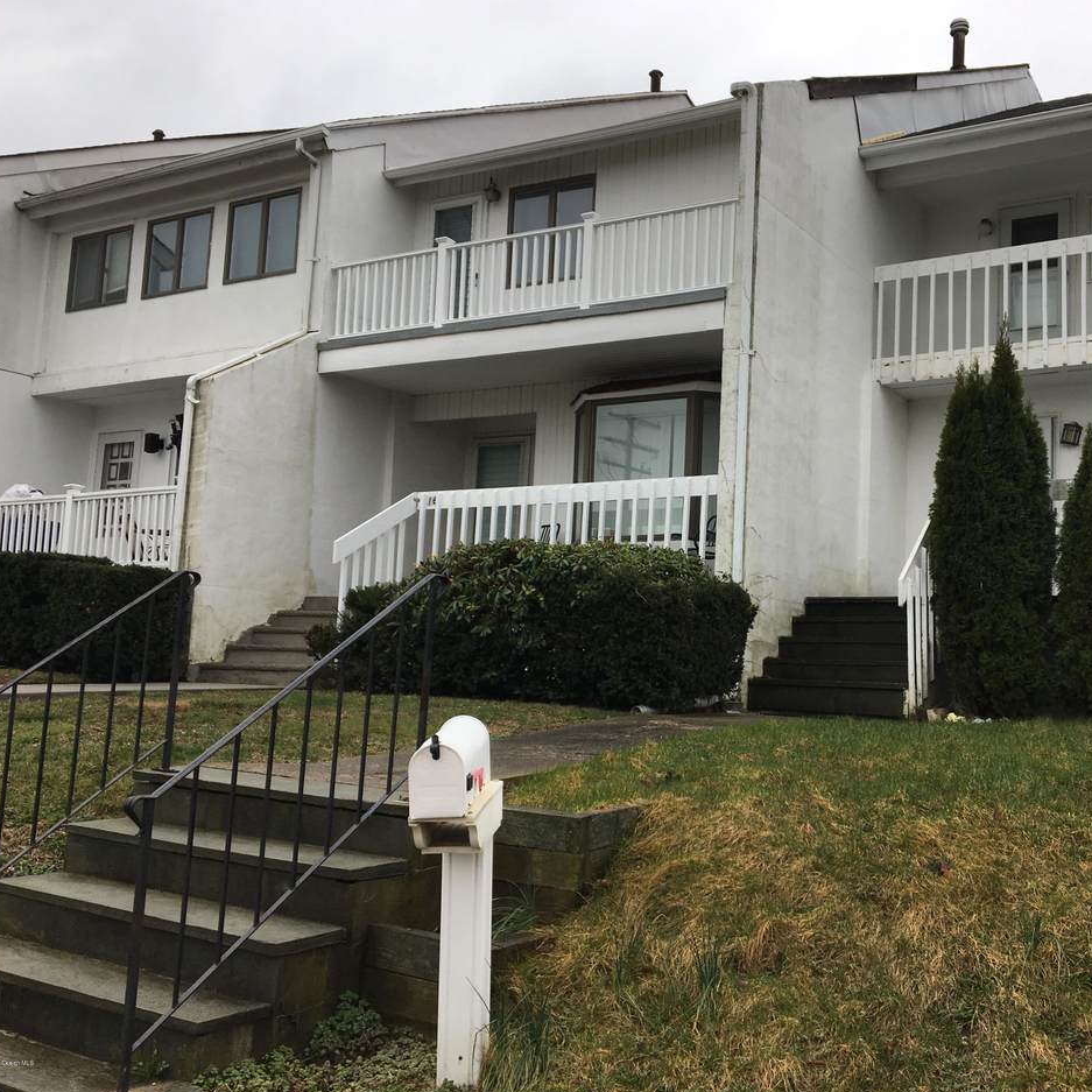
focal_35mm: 35
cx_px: 695
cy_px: 538
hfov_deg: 46.7
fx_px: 1249
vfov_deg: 47.2
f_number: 2.2
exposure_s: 1/538
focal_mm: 4.15
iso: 25
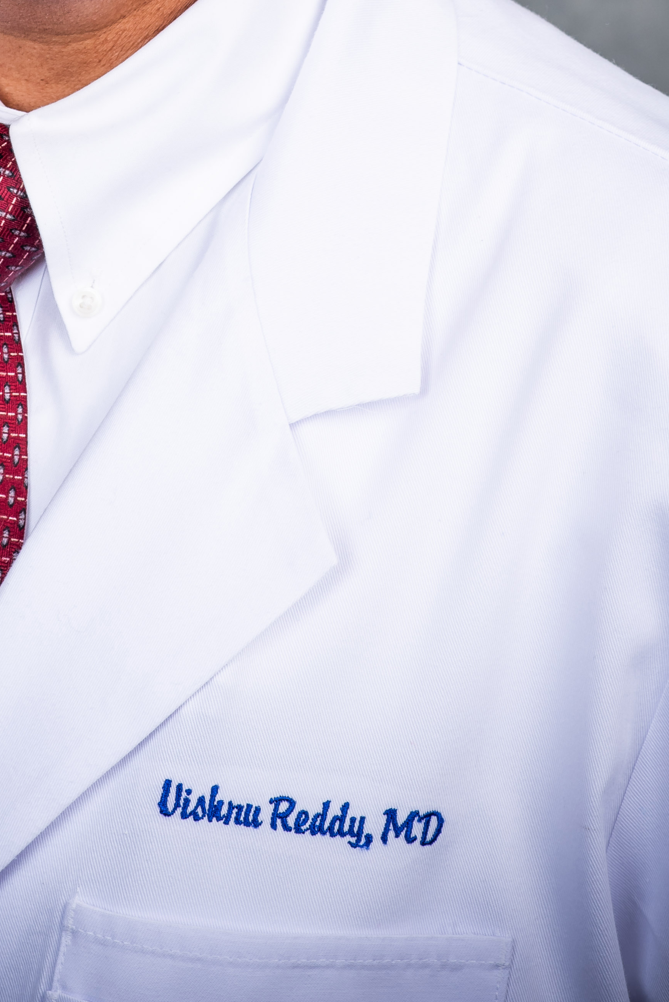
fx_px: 5457
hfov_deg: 7.0
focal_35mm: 196
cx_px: 118
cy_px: -114
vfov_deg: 10.4
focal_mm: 85
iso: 100
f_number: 8
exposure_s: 1/125
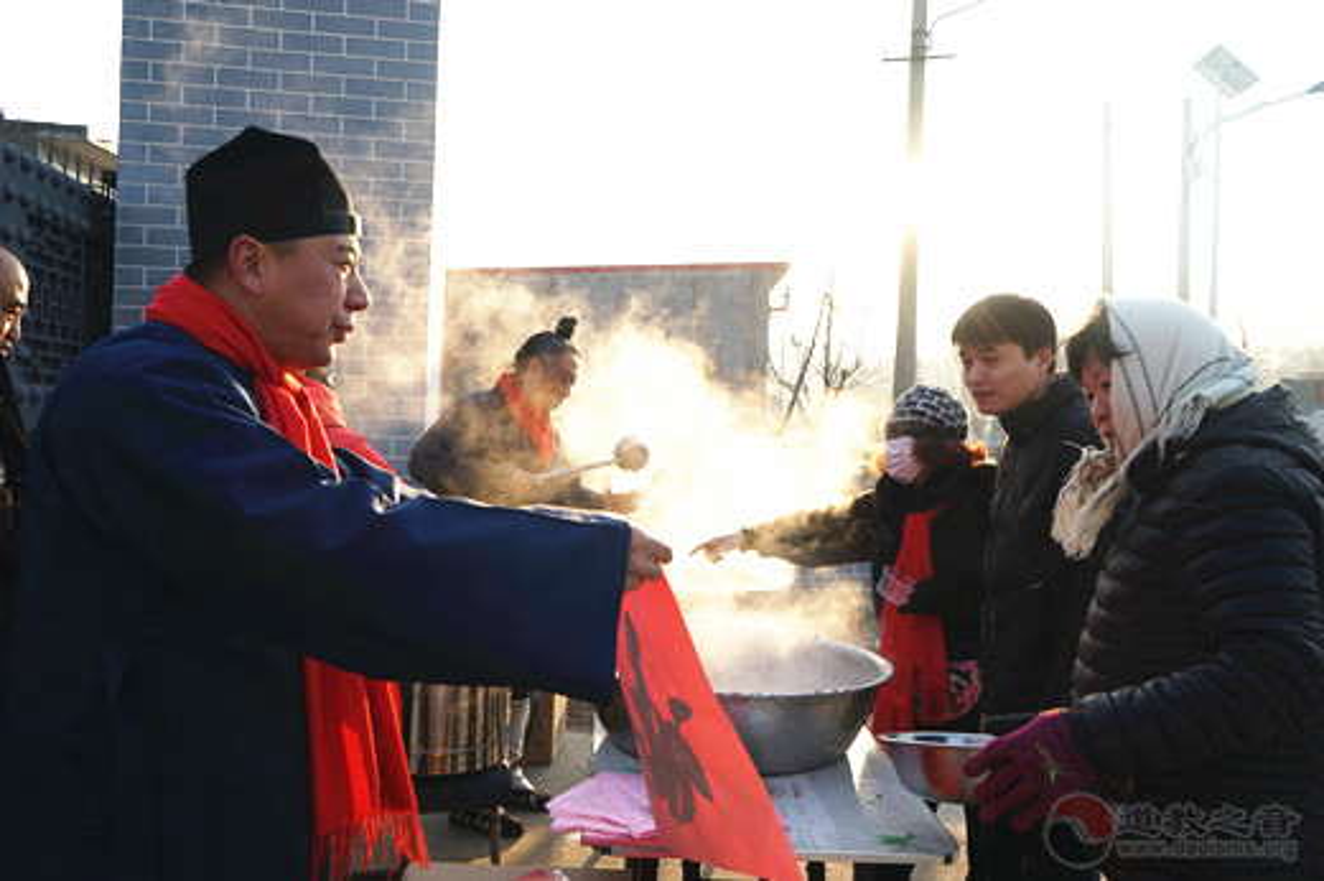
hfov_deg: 62.0
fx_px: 1103
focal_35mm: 30
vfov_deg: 43.6
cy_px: 440
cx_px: 662
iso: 100
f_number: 7.1
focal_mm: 30
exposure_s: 1/100
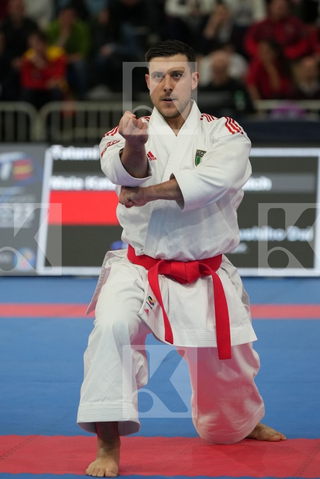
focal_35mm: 226
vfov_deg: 9.1
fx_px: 3013
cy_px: 240
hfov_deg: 6.1
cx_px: 160
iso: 1600
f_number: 2.8
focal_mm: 151
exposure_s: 1/1000
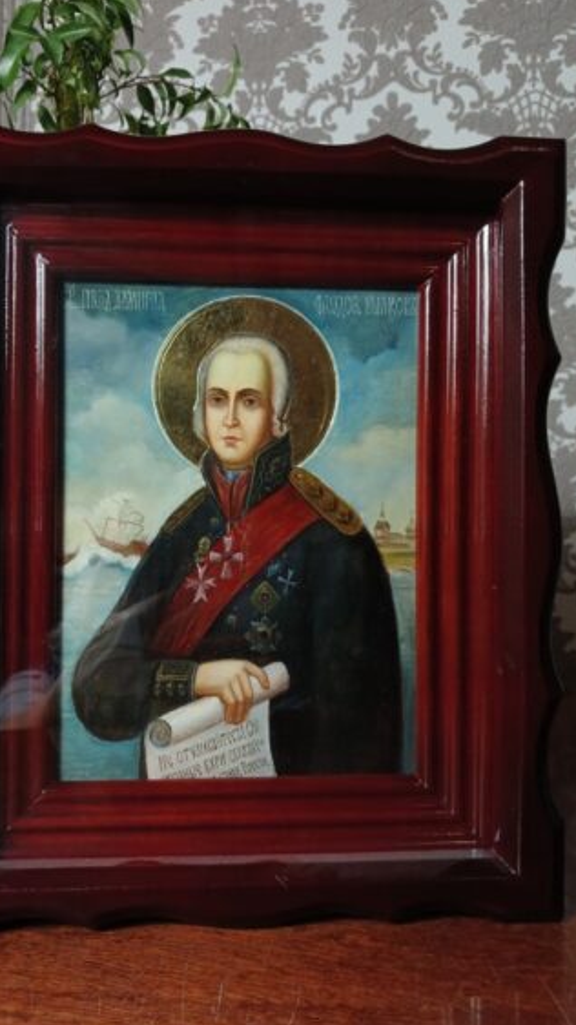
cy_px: 513
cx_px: 259
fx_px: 815
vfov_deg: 64.3
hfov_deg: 38.9
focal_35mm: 30
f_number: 1.8
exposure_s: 1/33
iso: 250
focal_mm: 4
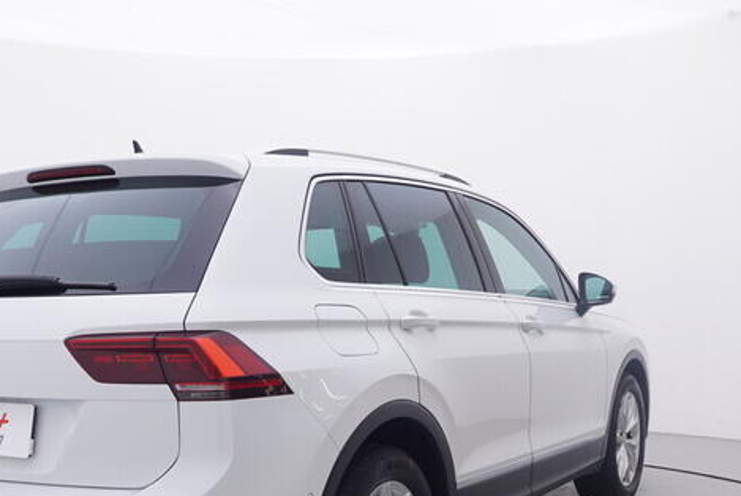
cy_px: 401
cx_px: 343
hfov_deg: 40.2
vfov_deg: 27.0
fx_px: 1012
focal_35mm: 49
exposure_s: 1/80
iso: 200
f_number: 5
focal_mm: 15
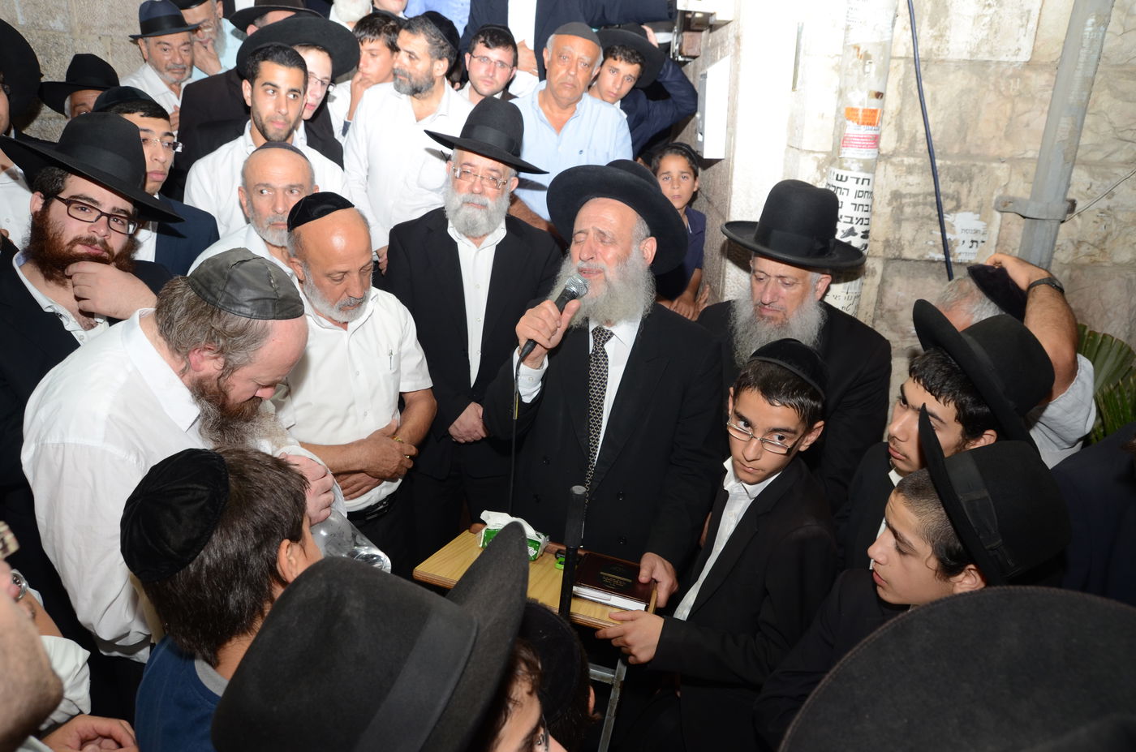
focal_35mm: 26
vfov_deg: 50.2
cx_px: 568
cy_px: 376
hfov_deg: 70.6
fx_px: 803
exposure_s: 1/160
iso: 640
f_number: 6.3
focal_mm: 17
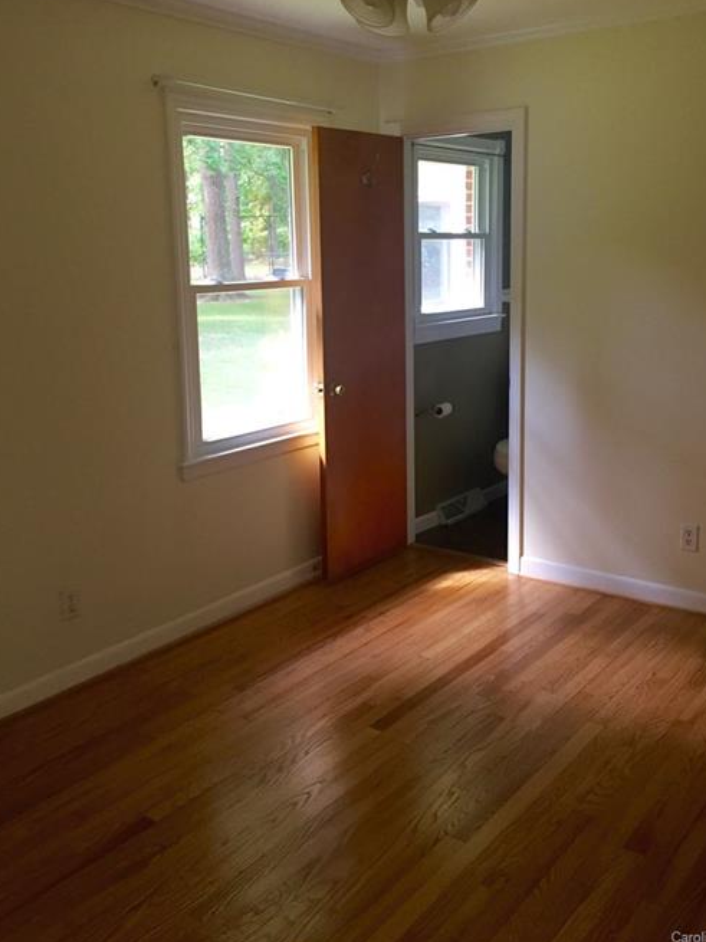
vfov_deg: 53.7
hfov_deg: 41.8
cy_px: 395
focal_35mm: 34
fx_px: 925
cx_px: 381
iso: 50
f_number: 2.2
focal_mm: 4.15
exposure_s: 1/30
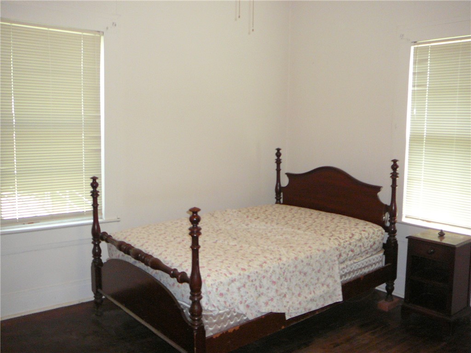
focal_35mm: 35
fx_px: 476
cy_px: 176
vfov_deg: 40.7
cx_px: 236
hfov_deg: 52.6
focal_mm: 5.2
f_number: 2.8
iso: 200
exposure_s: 1/30
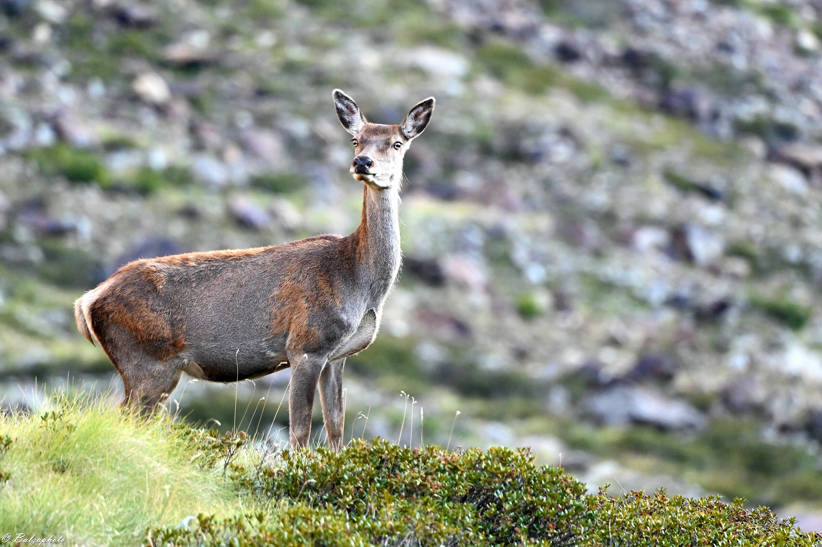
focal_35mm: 560
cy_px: 274
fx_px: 12778
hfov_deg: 3.7
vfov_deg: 2.5
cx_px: 411
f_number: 8
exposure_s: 1/640
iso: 6400
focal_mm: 560
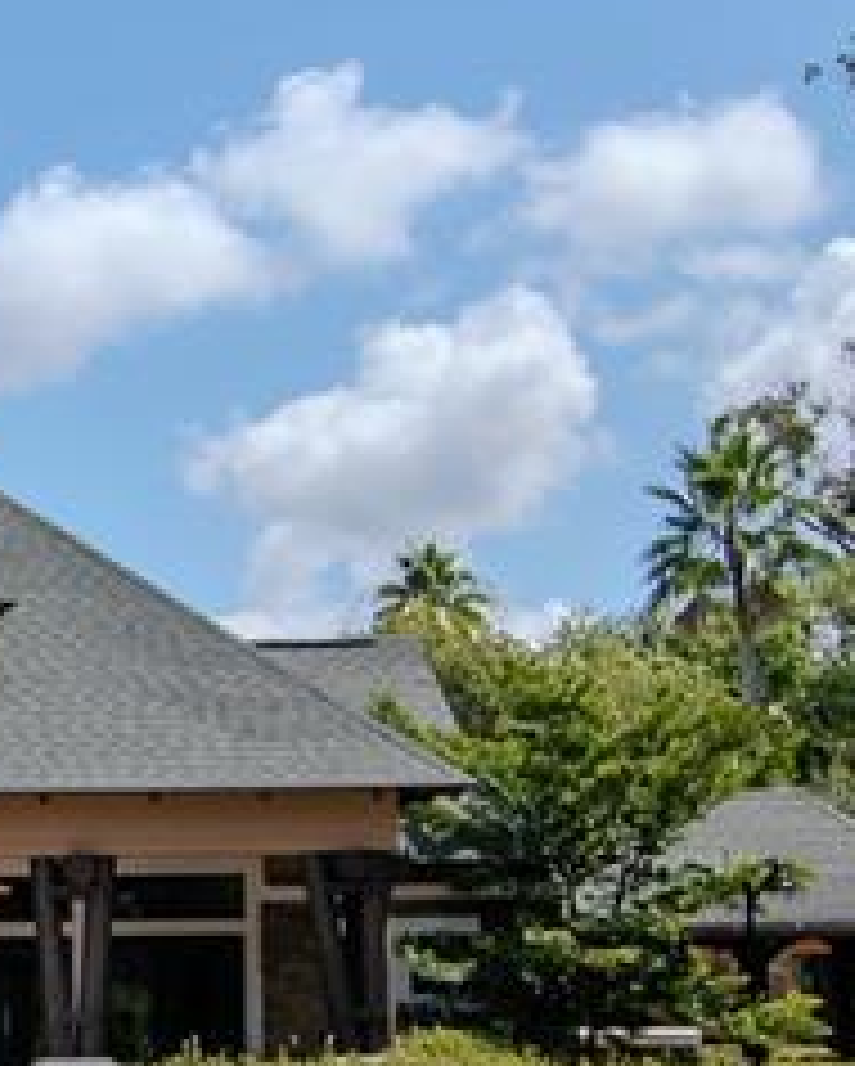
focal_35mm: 85
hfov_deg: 14.5
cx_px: -932
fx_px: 2685
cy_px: 801
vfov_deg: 22.3
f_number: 7.1
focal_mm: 14
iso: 800
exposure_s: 1/3200
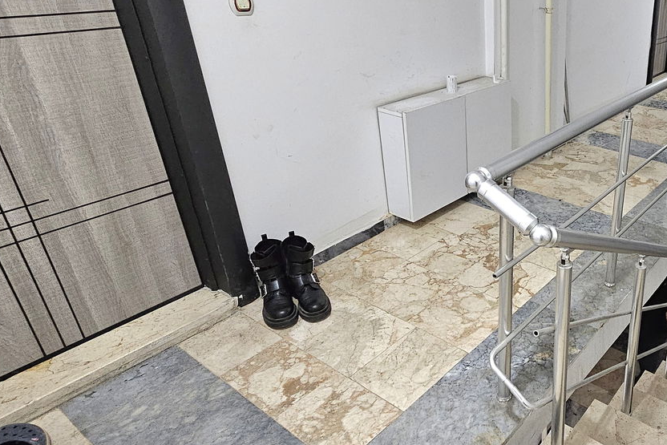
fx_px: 482
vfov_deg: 49.5
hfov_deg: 61.3
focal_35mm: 26
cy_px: 196
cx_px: 568
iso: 800
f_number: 2.2
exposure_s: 1/33.4
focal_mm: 2.2
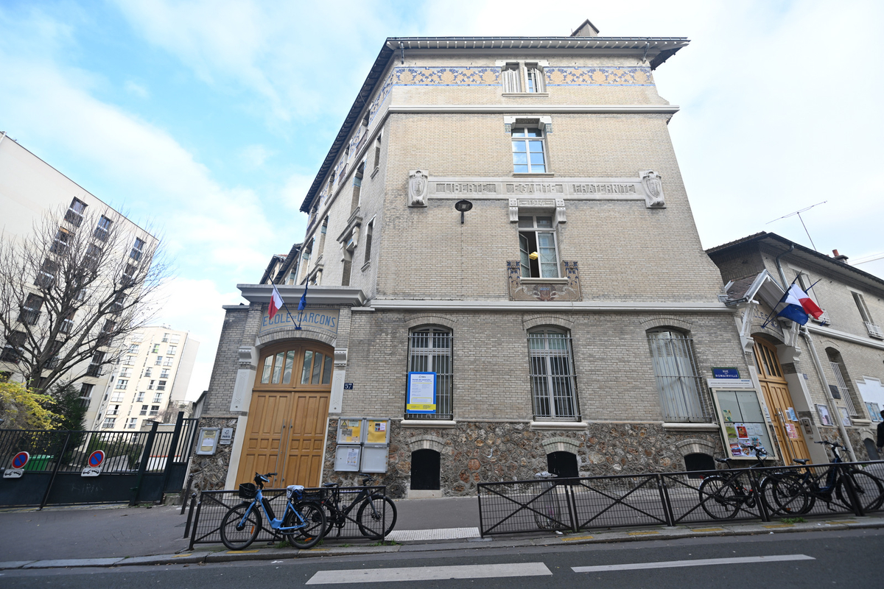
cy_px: 294
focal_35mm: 15
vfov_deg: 77.3
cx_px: 442
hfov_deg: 100.4
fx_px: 368
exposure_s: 1/200
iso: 64
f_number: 3.2
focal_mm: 15
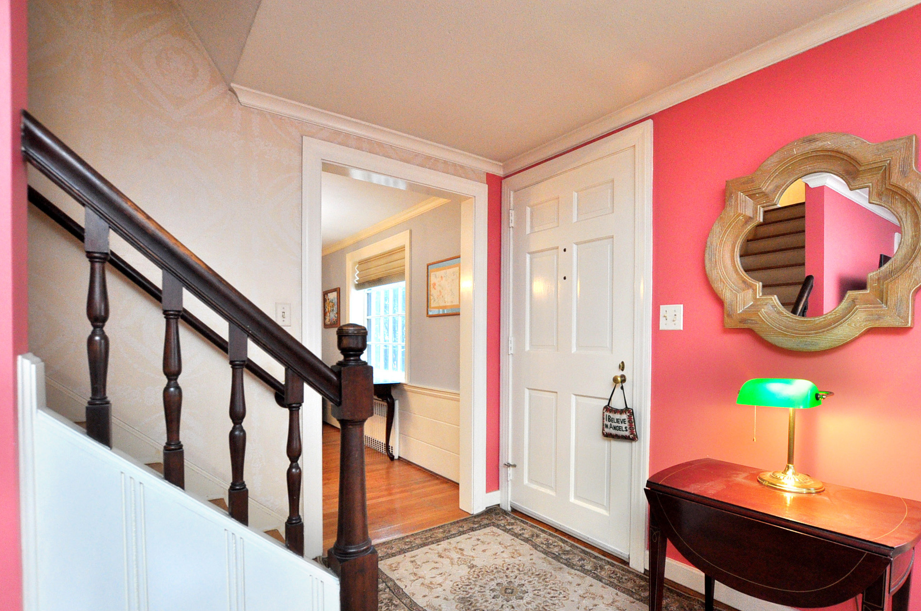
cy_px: 345
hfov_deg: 93.1
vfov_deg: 70.0
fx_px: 434
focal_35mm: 17
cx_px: 502
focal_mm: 10
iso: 1000
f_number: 5
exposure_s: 1/50
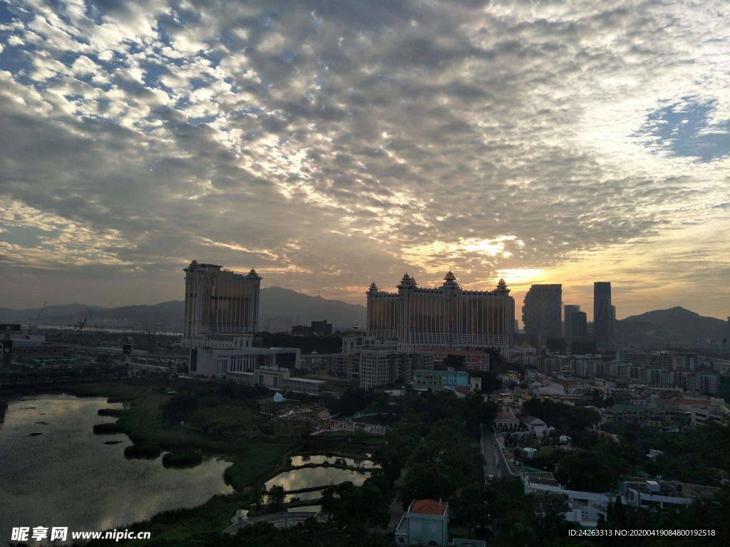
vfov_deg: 56.8
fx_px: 506
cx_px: 365
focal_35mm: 24
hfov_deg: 71.6
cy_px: 274
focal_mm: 4.1
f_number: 1.7
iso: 42
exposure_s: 1/1317
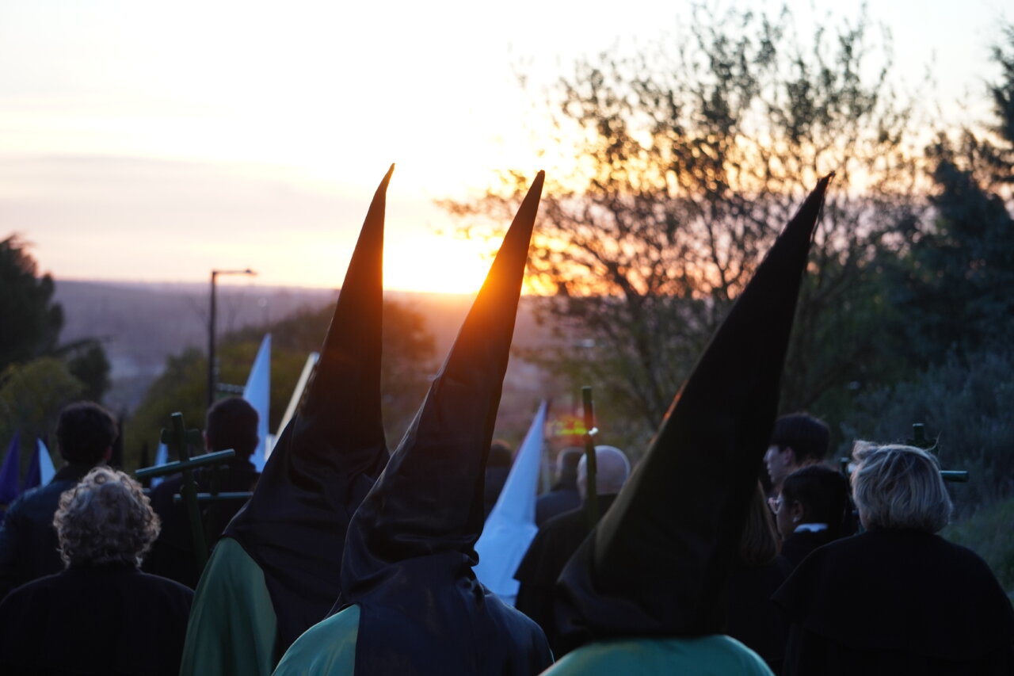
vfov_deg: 9.8
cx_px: 507
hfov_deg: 14.7
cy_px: 338
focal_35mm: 140
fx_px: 3928
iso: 500
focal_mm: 93
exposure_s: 1/160
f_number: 5.6
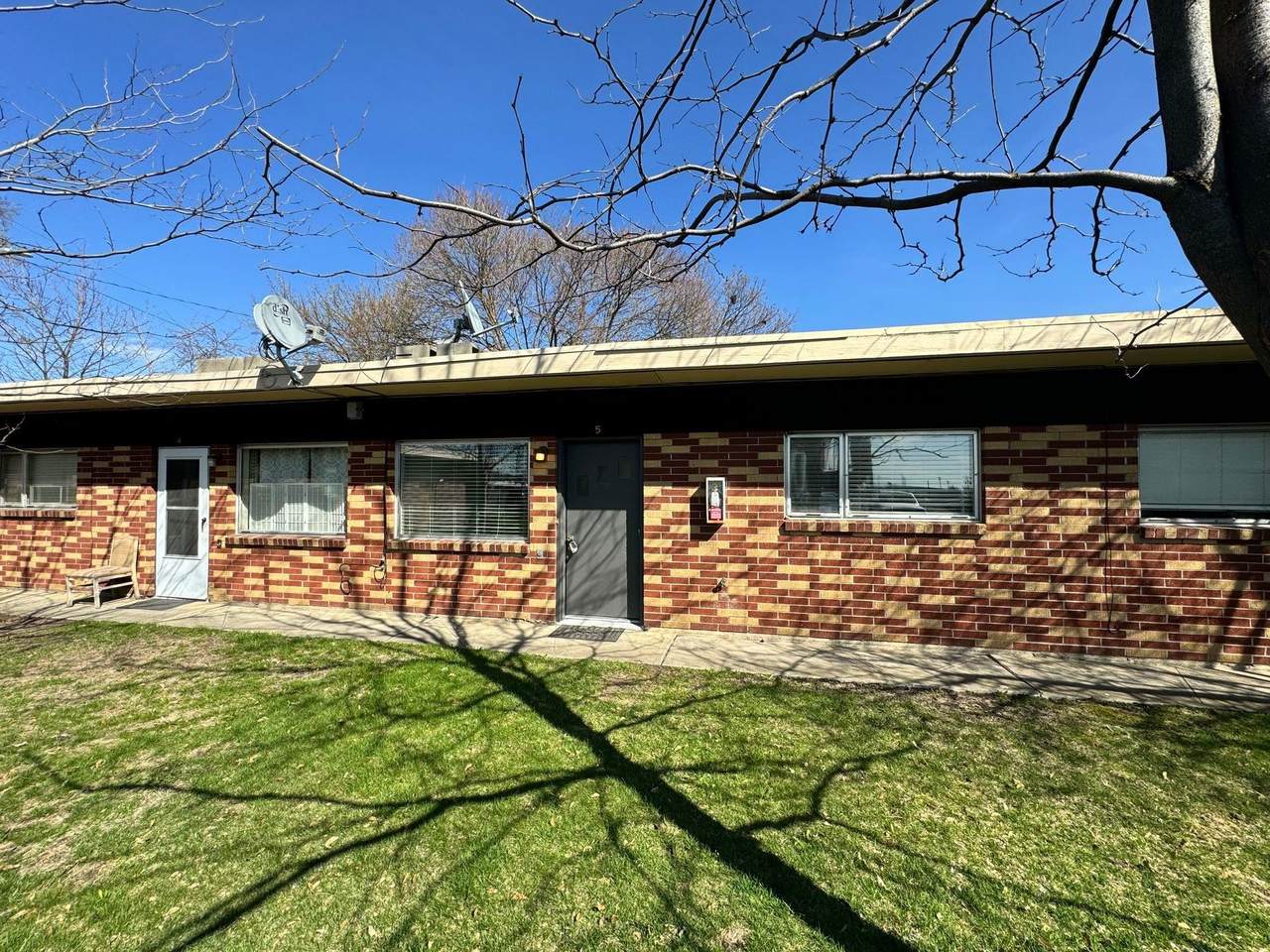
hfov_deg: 102.1
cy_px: 476
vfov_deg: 85.7
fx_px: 514
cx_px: 635
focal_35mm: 14
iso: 50
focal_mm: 2.22
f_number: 2.2
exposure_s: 1/1110
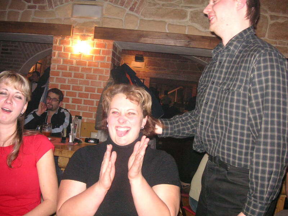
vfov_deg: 38.7
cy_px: 108
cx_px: 144
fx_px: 308
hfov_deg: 50.1
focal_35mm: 37
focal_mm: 6.1
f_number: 2.8
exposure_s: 1/45
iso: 160
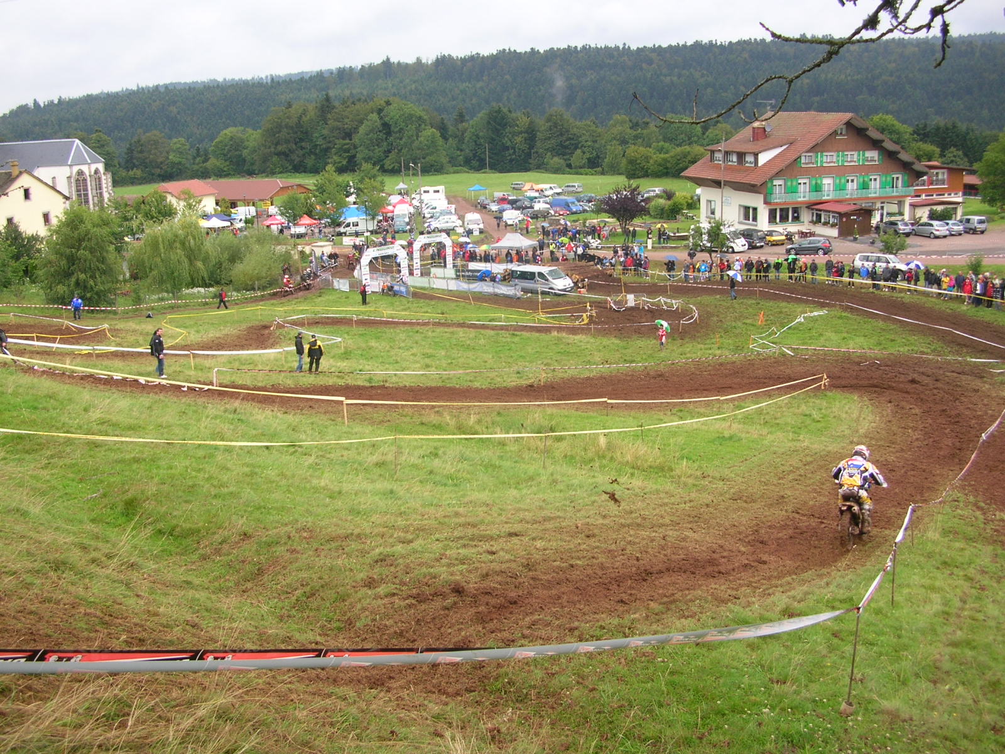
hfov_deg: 52.6
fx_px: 1016
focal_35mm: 35
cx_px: 502
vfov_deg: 40.7
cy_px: 377
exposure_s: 1/266
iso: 50
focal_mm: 5.8
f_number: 2.8
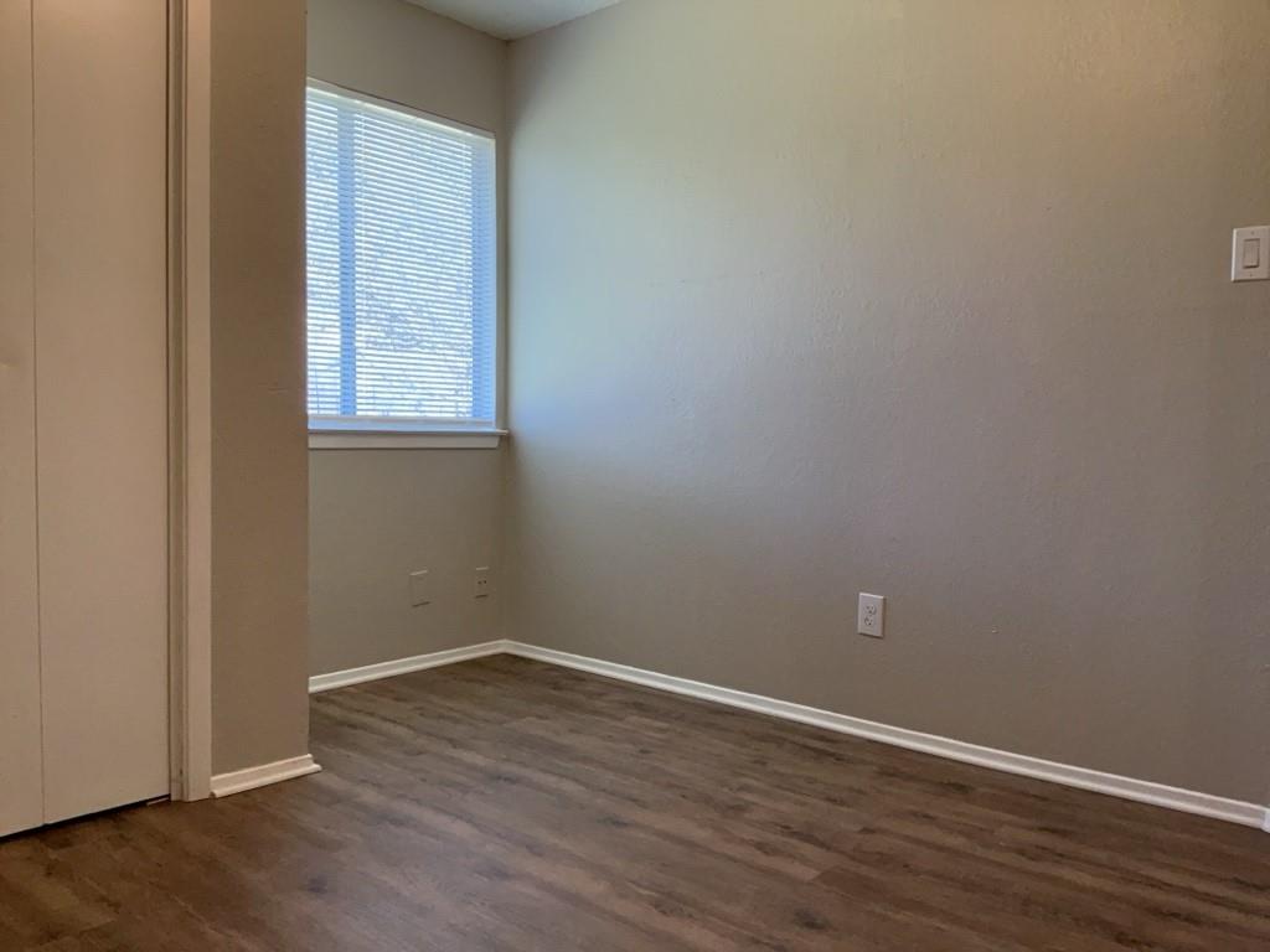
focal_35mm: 27
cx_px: 635
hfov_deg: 65.3
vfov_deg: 51.4
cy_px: 476
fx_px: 991
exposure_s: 1/100
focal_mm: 3
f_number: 1.8
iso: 80
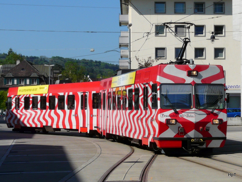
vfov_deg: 23.7
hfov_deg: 31.2
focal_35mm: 62
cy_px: 91
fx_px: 433
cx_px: 121
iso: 100
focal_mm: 10.2
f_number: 7.1
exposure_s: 1/400
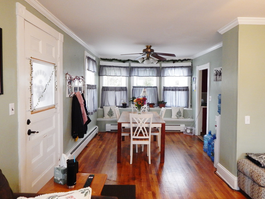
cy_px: 94
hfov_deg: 69.4
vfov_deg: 54.8
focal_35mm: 25
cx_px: 138
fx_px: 191
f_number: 3
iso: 400
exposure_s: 1/30
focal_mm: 4
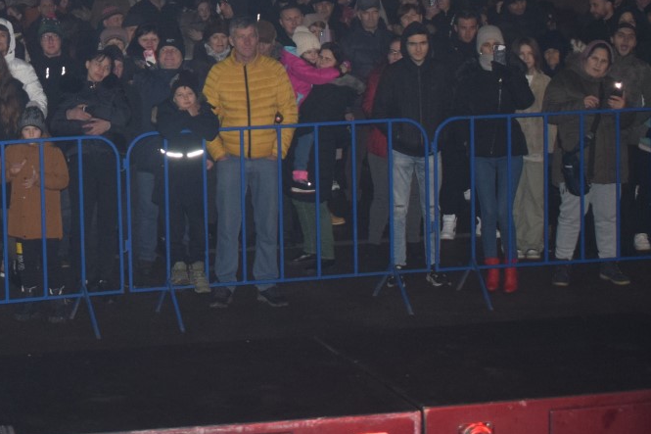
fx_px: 1717
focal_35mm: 95
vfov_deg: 14.1
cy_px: -45
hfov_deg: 20.7
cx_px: -12
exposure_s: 1/160
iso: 800
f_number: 4
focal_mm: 26
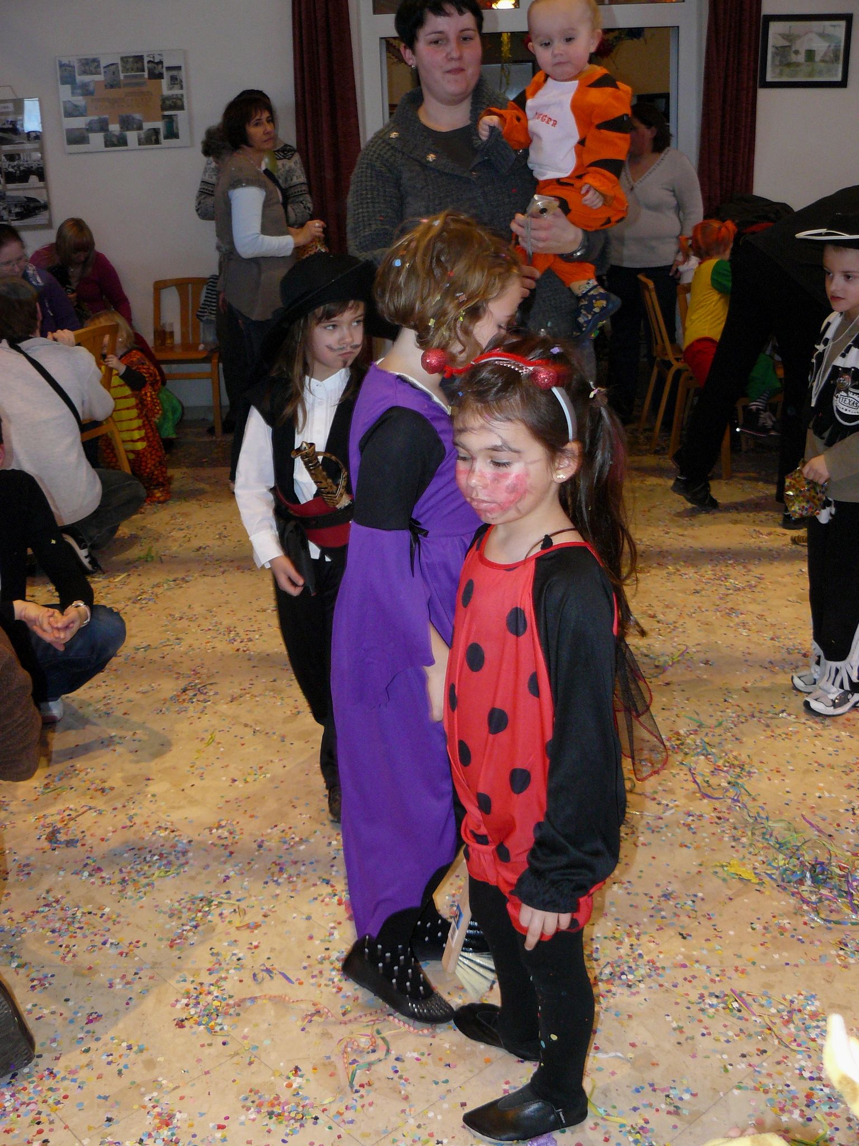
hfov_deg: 39.7
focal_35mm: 36
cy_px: 573
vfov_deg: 51.4
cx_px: 430
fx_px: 1191
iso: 200
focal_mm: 6
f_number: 2.8
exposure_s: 1/30
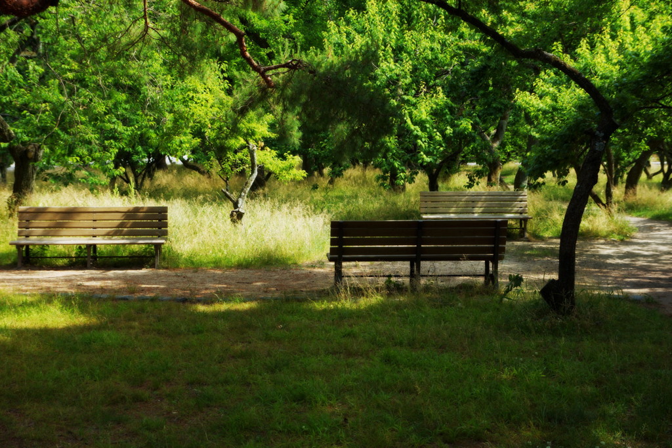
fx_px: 1120
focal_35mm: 60
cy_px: 224
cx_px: 336
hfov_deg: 33.4
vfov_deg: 22.6
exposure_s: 1/80
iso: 100
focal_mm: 40
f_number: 5
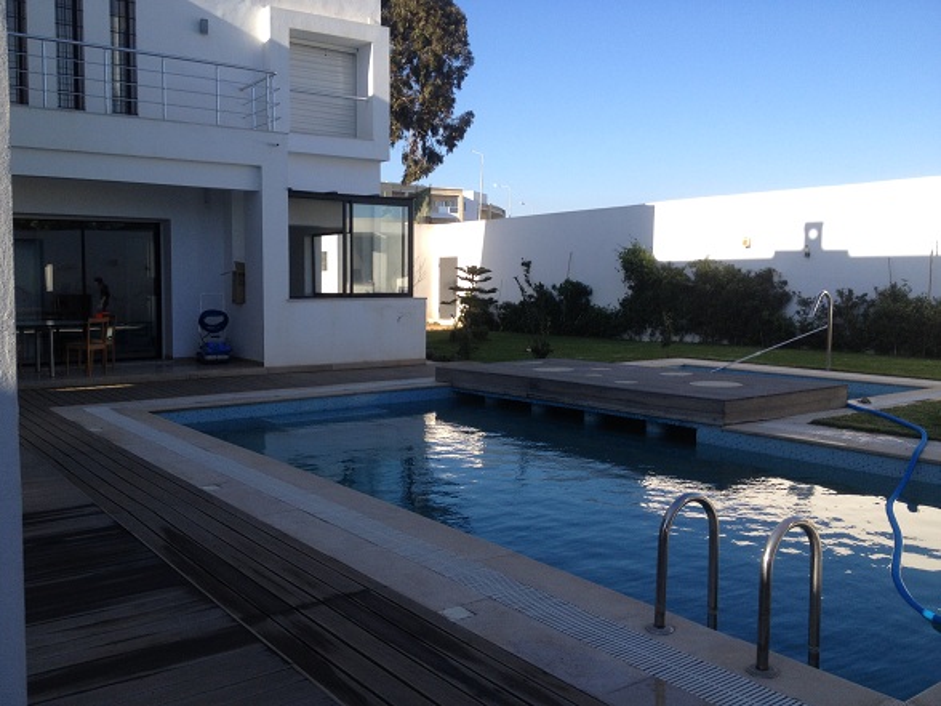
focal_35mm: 35
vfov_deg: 40.7
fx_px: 951
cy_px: 353
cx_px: 470
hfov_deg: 52.6
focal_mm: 4.28
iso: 50
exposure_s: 1/876
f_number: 2.4
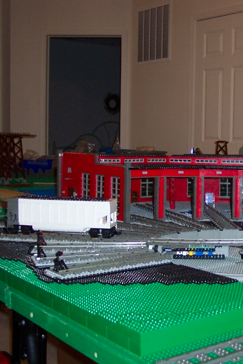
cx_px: 218
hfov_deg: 22.8
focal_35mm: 58
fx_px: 587
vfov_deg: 34.5
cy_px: 183
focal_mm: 8
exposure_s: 1/30
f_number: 2.8
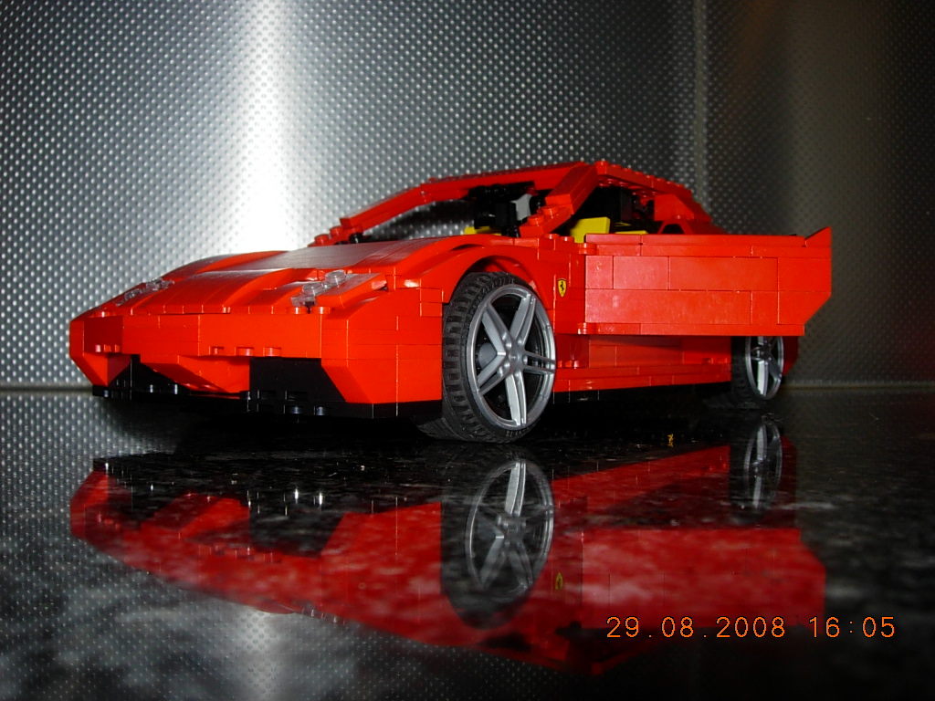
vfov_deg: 37.7
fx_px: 1026
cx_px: 468
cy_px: 350
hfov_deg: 49.0
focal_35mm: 38
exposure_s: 1/64
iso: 79
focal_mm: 7.8
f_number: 4.8
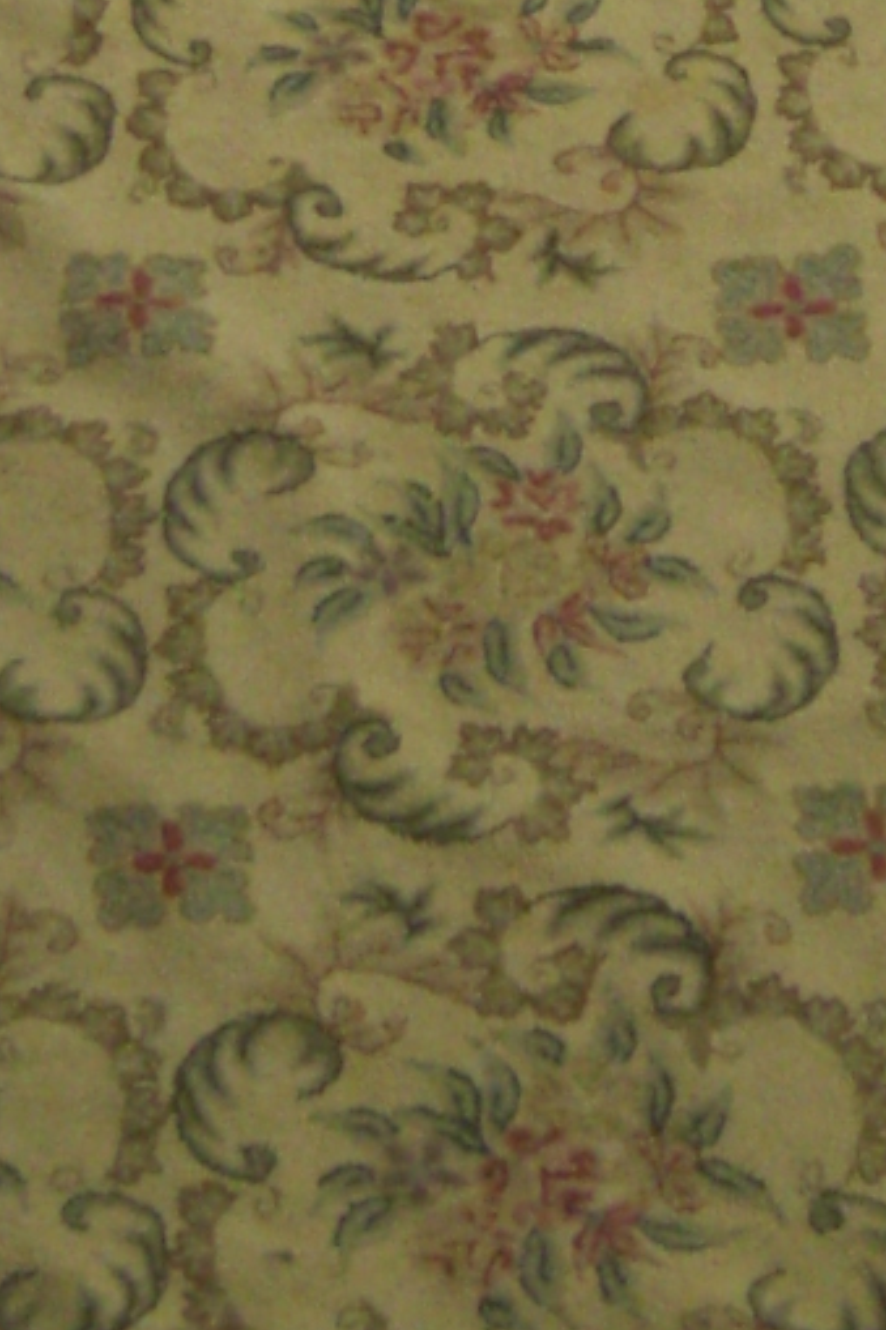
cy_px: -392
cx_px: 646
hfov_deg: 8.6
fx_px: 5873
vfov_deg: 12.5
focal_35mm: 159
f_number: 2.8
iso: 400
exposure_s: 1/60
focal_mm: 7.9
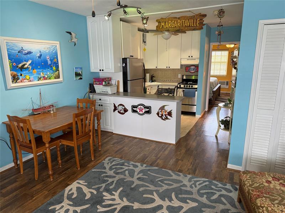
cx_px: 142
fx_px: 198
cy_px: 106
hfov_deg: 71.6
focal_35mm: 24
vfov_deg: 56.8
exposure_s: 1/120
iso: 200
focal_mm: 6.76
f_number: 1.78
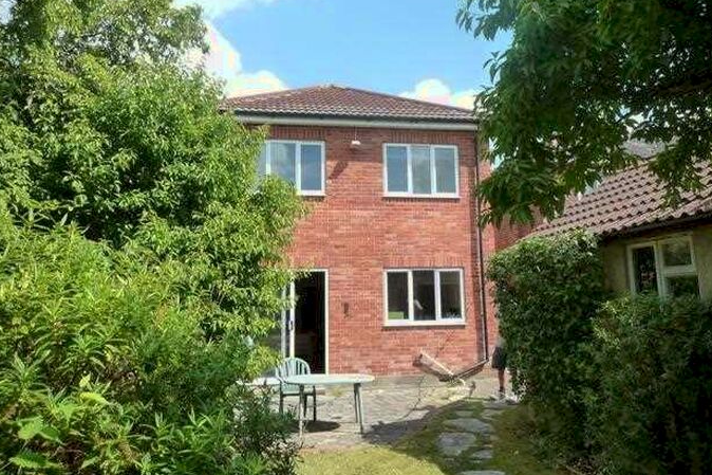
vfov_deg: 47.9
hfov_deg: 67.4
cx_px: 353
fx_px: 534
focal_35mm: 27
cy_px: 217
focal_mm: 4.4
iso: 160
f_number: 4
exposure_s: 1/500
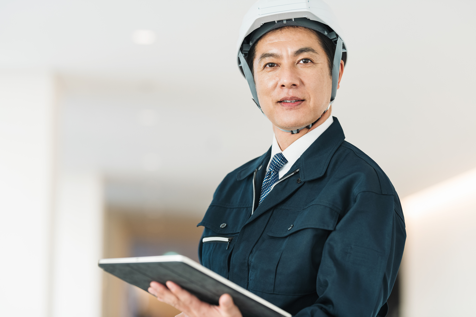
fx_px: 1388
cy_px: 158
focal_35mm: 105
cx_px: 238
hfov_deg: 19.5
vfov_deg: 13.0
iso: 400
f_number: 2.2
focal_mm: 105
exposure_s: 1/200
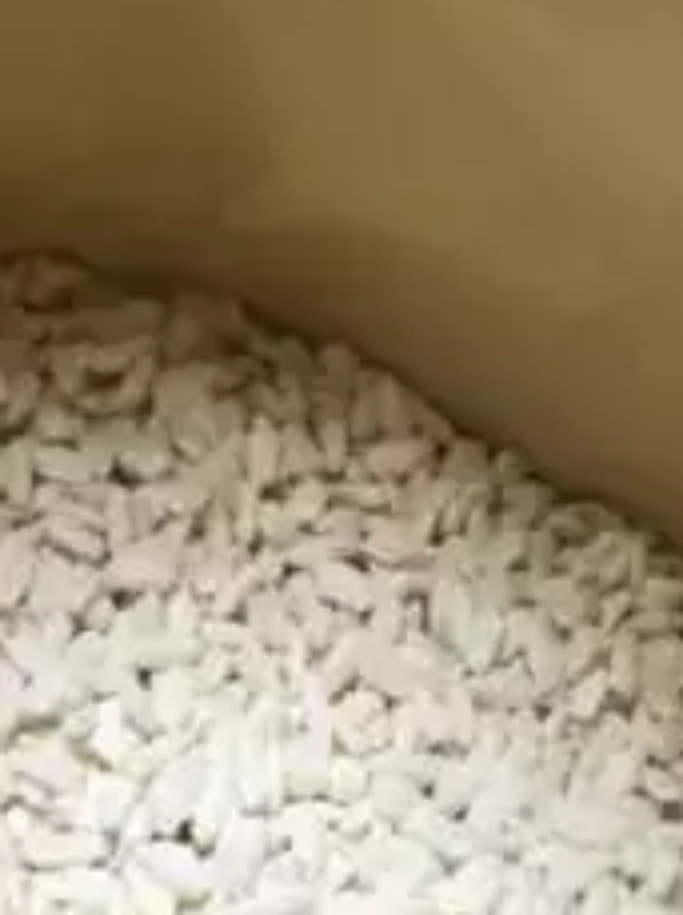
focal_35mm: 98
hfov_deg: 15.0
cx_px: 232
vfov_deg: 20.0
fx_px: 2585
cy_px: 611
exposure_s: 1/30
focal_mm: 3.99
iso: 40
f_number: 1.8
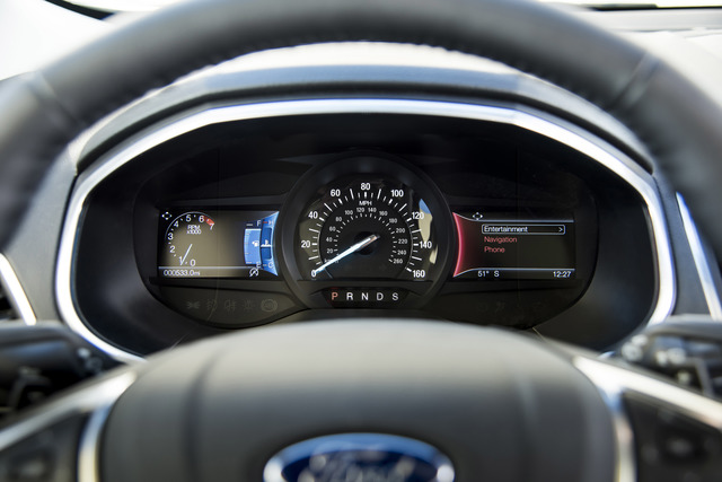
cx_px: 361
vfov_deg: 35.1
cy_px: 241
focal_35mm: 38
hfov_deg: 50.7
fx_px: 762
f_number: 4
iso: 200
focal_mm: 38
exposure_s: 1/60
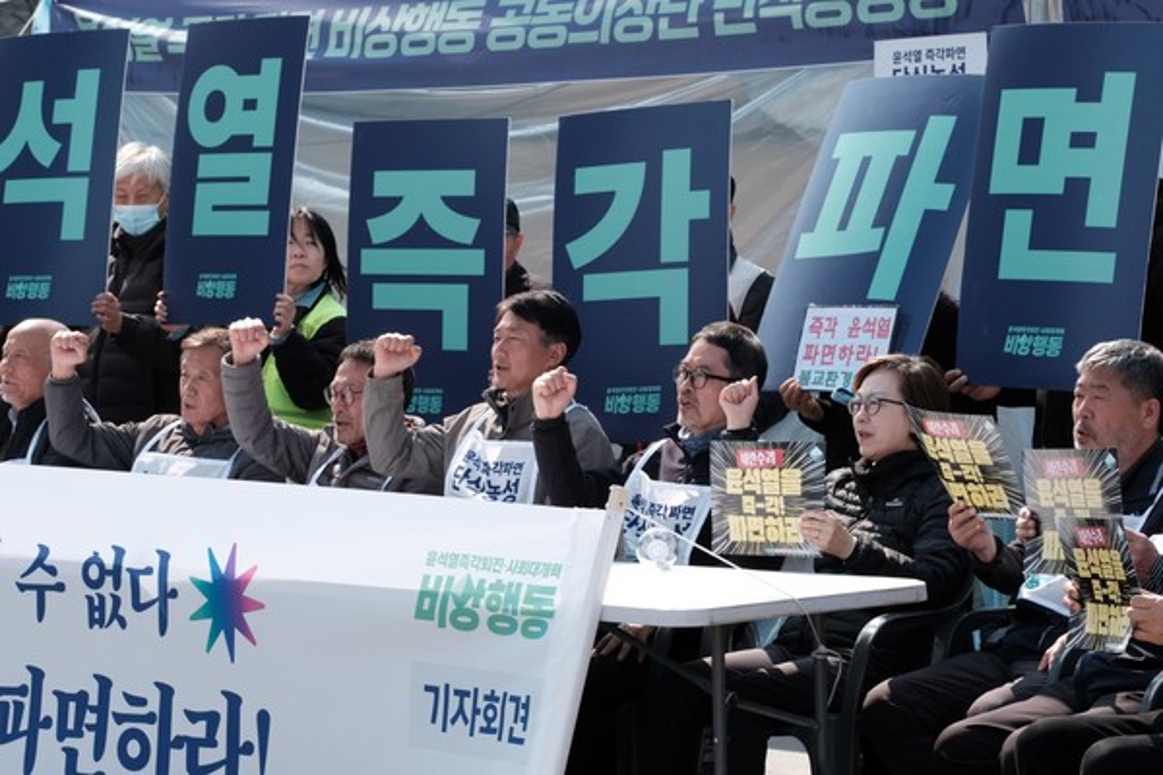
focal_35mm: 135
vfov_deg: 10.2
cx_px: 582
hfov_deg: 15.2
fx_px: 4361
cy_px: 388
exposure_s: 1/250
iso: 500
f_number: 11
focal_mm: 90
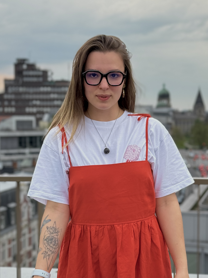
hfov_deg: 30.3
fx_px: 385
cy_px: 139
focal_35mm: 48
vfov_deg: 39.7
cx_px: 104
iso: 80
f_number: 1.78
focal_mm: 6.76
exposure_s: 1/906
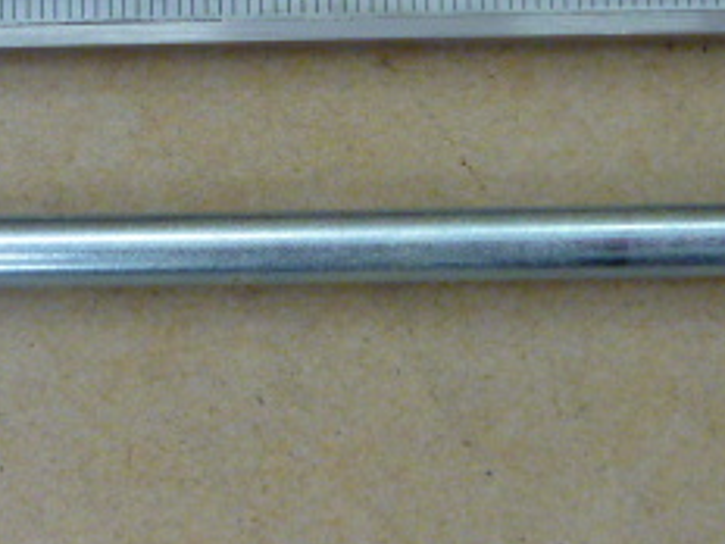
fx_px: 1906
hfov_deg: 21.5
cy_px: 159
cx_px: 359
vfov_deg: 16.2
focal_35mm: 91
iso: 400
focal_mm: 5.5
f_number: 2.8
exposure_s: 1/25
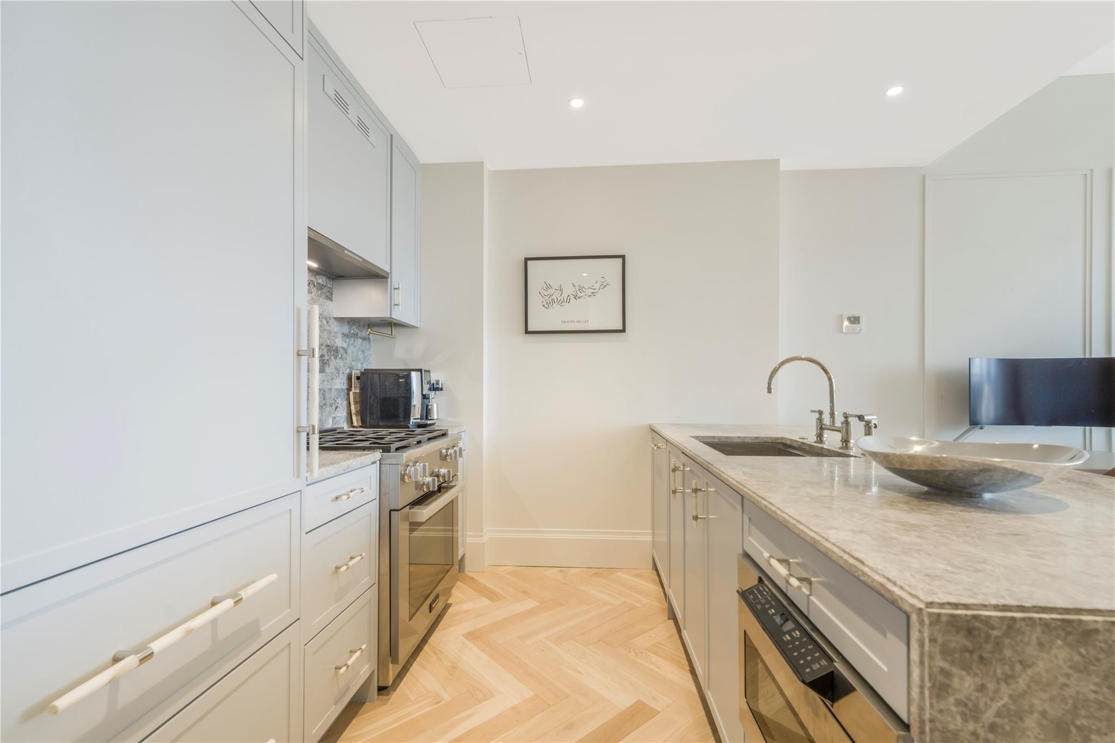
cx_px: 558
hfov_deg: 104.3
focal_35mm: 14
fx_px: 434
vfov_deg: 81.2
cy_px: 372
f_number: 8
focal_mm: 14
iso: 800
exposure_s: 1/50
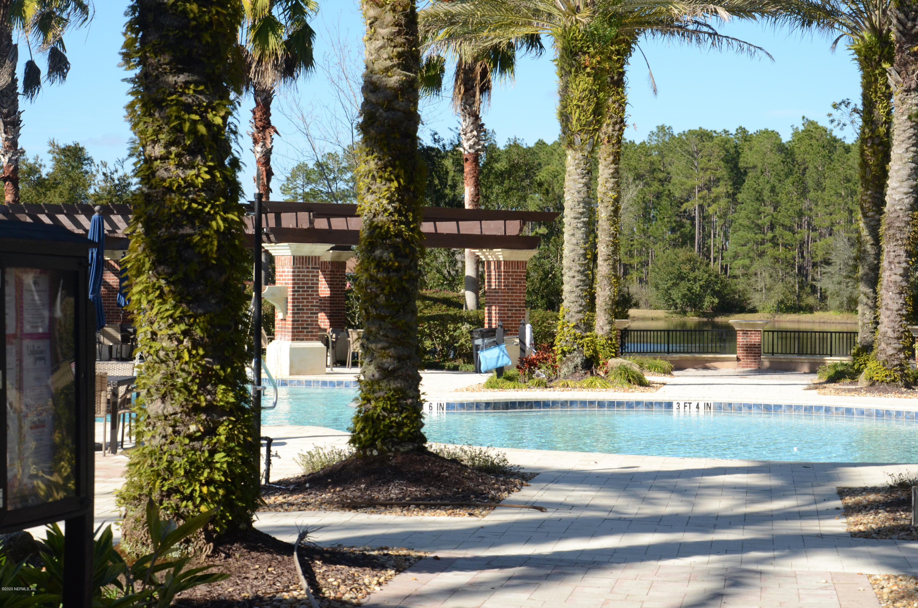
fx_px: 1832
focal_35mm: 72
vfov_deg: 18.8
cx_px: 459
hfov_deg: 28.1
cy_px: 304
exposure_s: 1/800
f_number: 10
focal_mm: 48
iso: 640
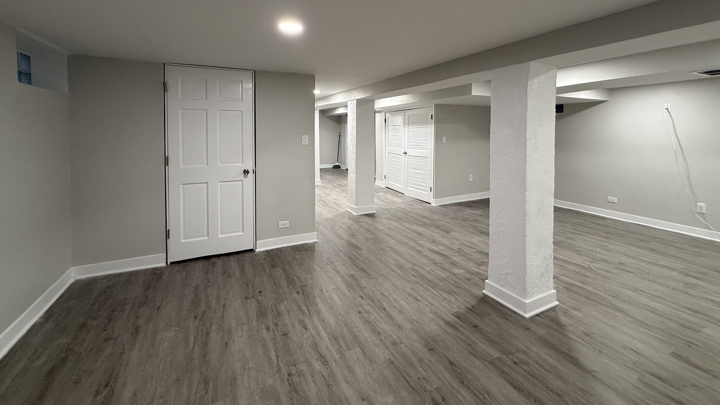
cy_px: 137
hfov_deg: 99.4
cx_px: 365
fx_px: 305
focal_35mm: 16
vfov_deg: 65.4
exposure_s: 1/60
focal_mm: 2.22
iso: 160
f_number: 2.2
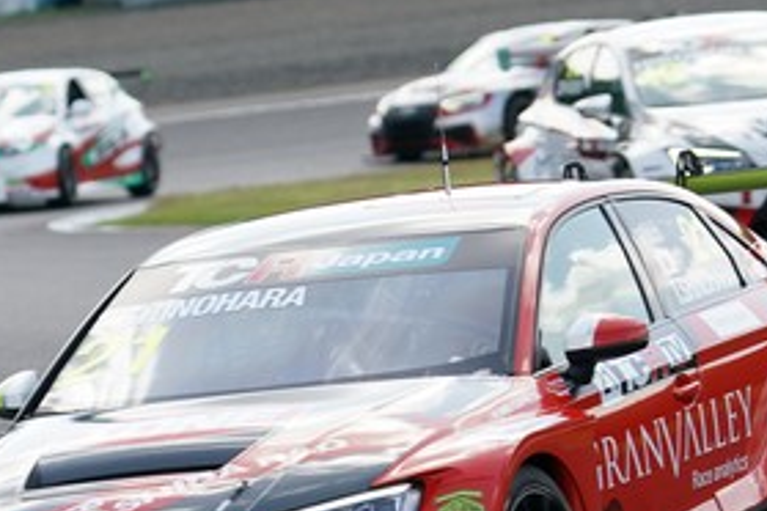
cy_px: 280
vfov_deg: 2.7
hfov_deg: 4.0
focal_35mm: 516
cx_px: 558
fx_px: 10993
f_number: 6.3
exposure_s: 1/640
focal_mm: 200
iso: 400
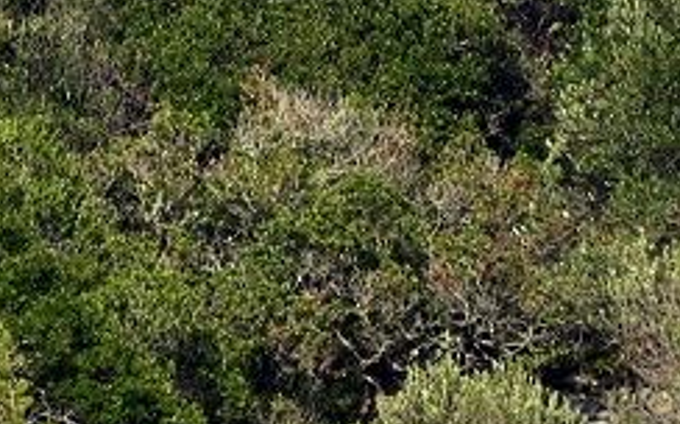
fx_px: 30180
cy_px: -431
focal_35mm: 1630
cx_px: -312
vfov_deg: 0.8
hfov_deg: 1.3
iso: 320
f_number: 5.6
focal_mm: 300
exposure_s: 1/1000
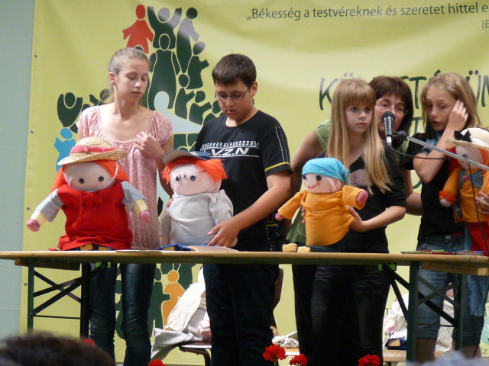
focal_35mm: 209
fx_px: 2952
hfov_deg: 9.5
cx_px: 244
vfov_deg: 7.1
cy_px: 183
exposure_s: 1/80
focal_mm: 20.8
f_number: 3.6
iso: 320
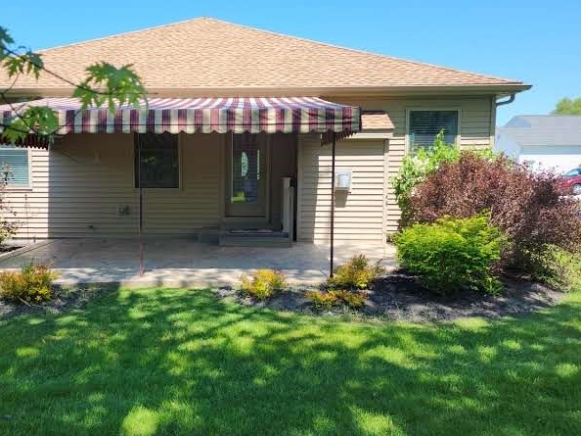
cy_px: 208
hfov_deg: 57.5
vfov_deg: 45.4
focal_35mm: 31
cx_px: 210
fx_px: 520
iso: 12
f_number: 1.8
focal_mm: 6.4
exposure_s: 1/403
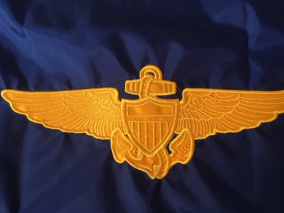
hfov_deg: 61.7
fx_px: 238
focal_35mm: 29
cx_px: 142
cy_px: 106
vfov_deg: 48.2
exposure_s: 1/30
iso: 160
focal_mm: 4.15
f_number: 2.2
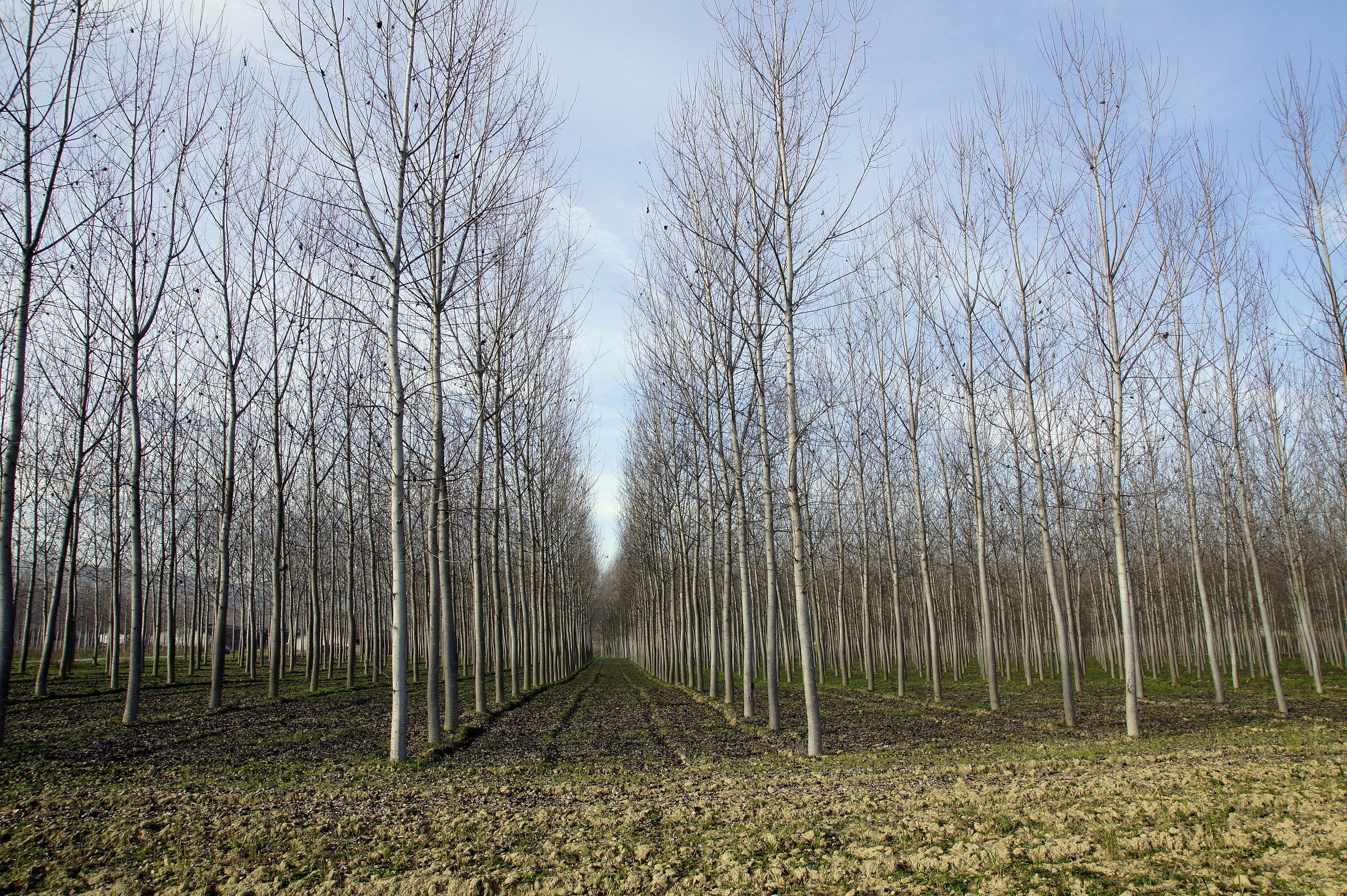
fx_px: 897
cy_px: 448
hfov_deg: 73.8
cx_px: 674
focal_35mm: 24
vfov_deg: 53.1
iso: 200
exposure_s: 1/200
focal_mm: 16
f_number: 9
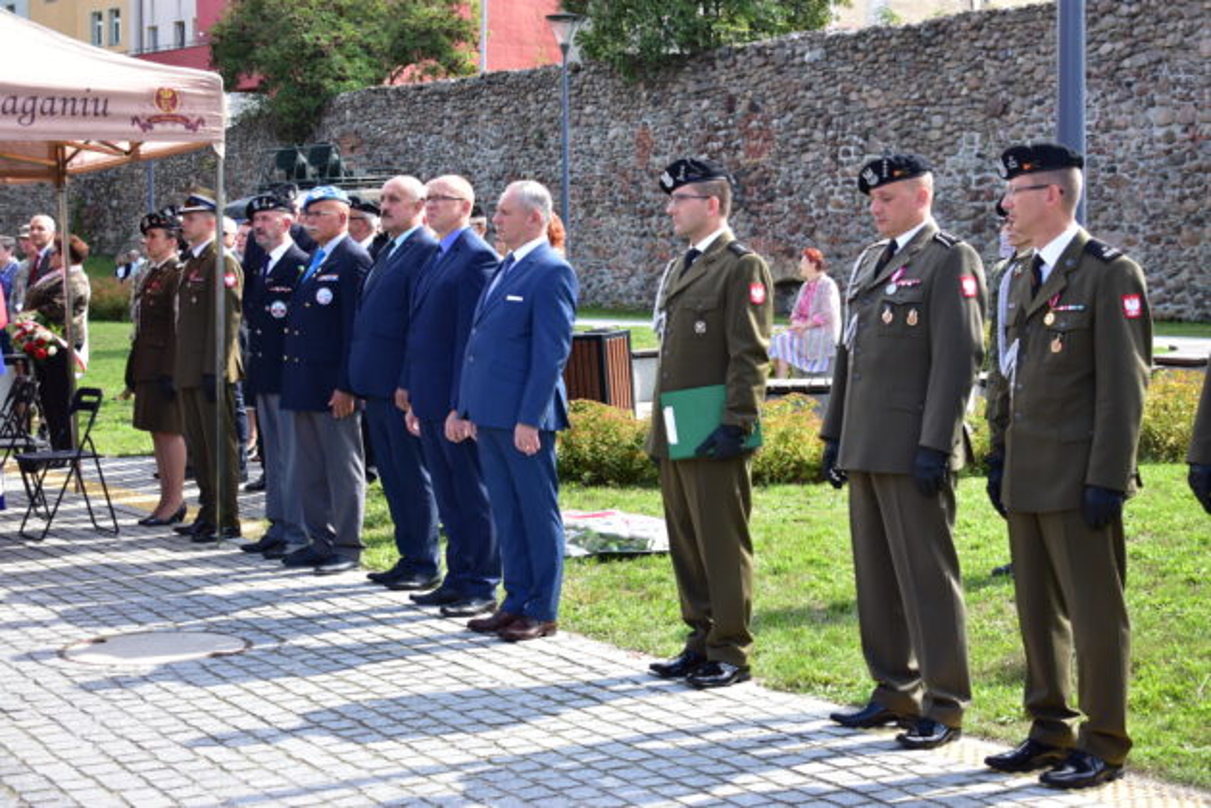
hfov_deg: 33.4
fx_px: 2018
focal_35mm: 60
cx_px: 606
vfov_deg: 22.6
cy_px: 404
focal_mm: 40
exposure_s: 1/200
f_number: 5
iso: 200
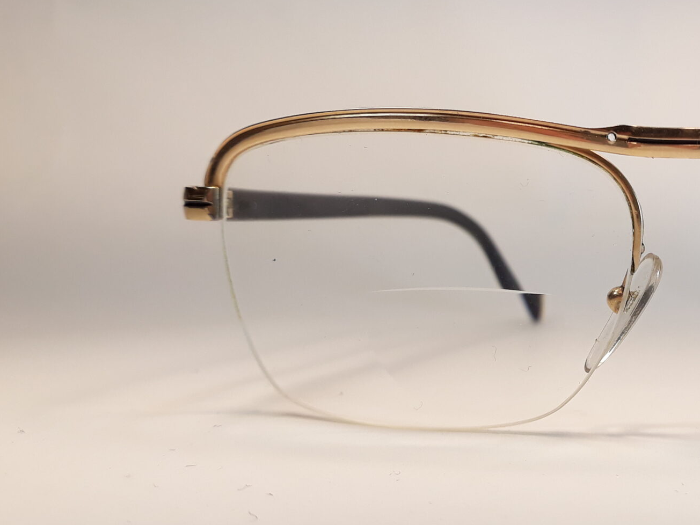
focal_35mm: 53
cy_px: 272
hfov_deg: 33.5
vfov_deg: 27.5
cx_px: 677
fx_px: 1072
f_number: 1.7
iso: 40
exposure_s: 1/438
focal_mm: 3.71
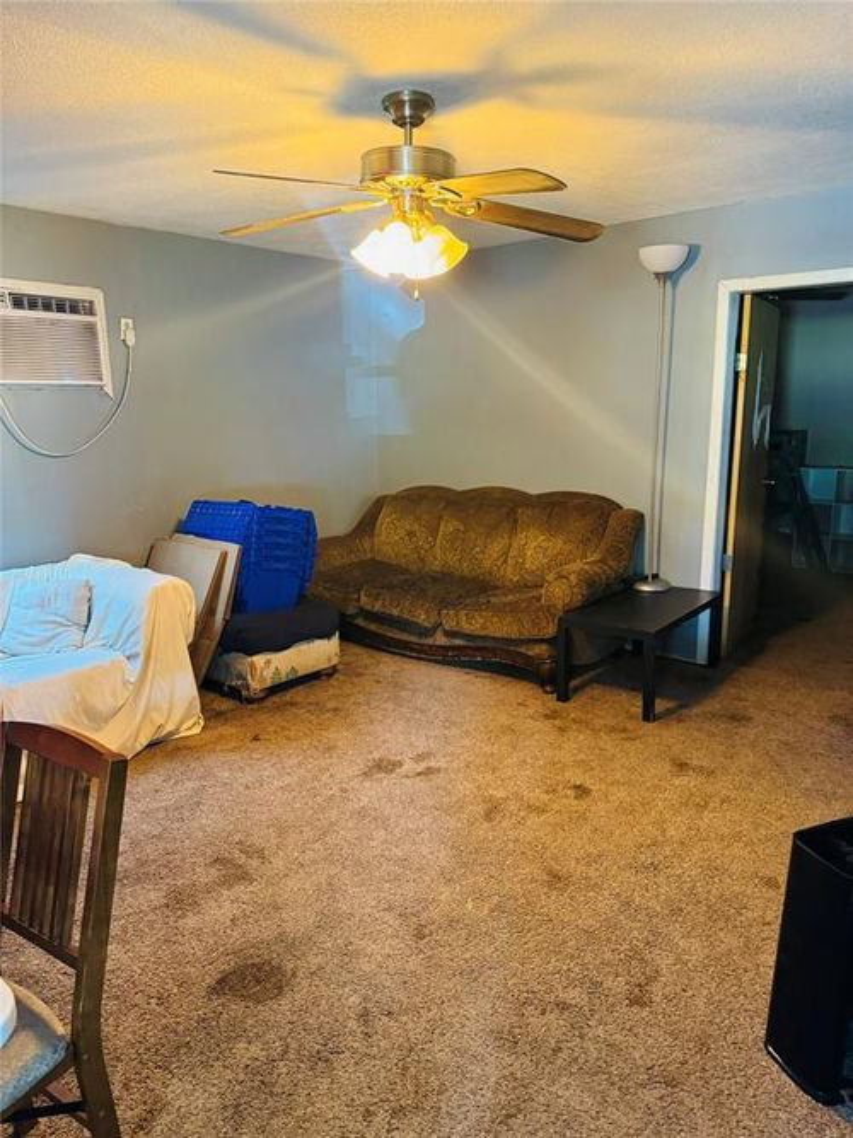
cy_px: 569
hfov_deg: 56.8
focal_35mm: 24
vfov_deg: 71.6
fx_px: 789
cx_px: 426
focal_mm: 6.76
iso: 640
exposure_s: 1/40
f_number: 1.78
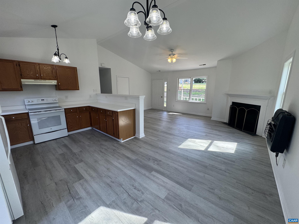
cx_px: 150
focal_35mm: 14
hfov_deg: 102.1
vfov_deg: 85.7
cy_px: 112
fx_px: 121
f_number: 2.2
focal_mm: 2.22
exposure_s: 1/120
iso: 64
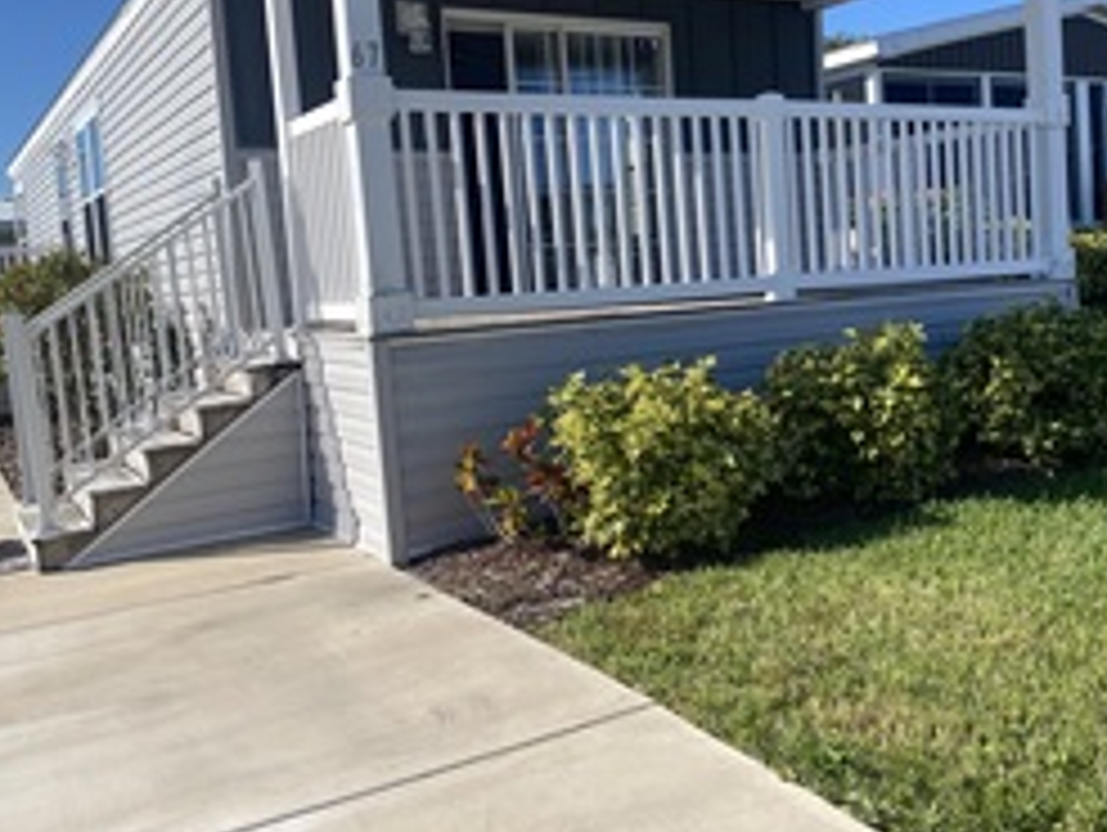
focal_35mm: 37
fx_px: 1184
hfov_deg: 49.8
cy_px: 362
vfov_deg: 38.7
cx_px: 666
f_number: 1.8
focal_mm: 4.25
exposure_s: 1/3497
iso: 32
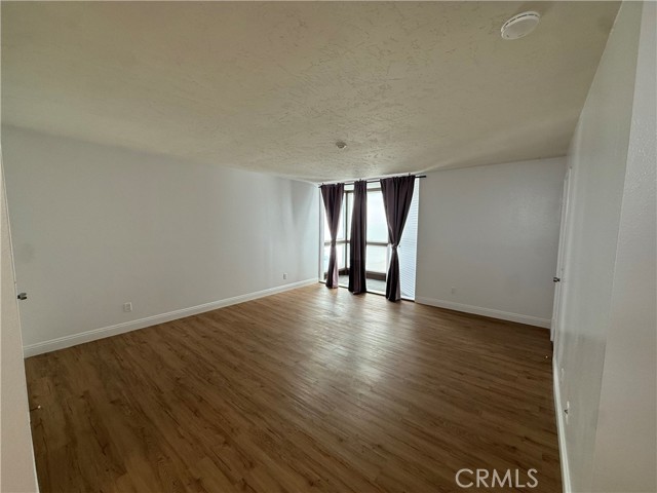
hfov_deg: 102.1
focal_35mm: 14
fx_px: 266
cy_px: 246
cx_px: 328
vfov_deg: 85.7
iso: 64
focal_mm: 2.22
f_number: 2.2
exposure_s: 1/123
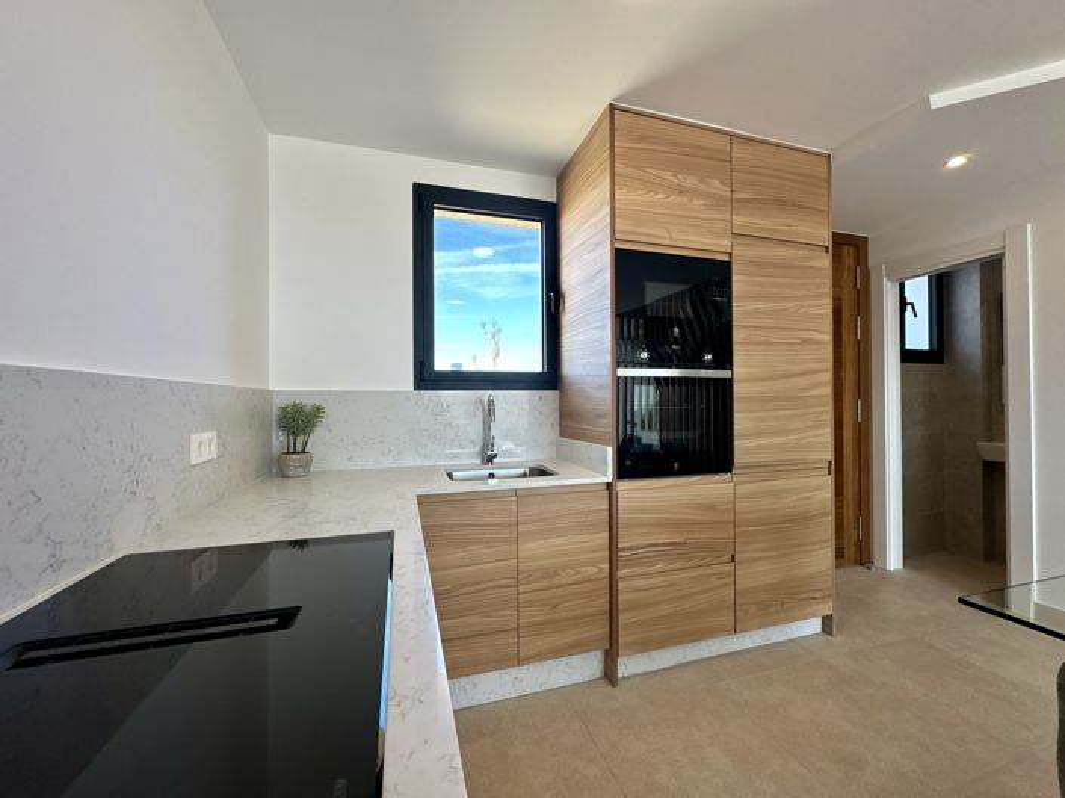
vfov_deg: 85.6
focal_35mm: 14
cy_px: 399
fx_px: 431
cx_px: 532
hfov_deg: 102.1
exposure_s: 1/150
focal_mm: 2.22
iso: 40
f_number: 2.2
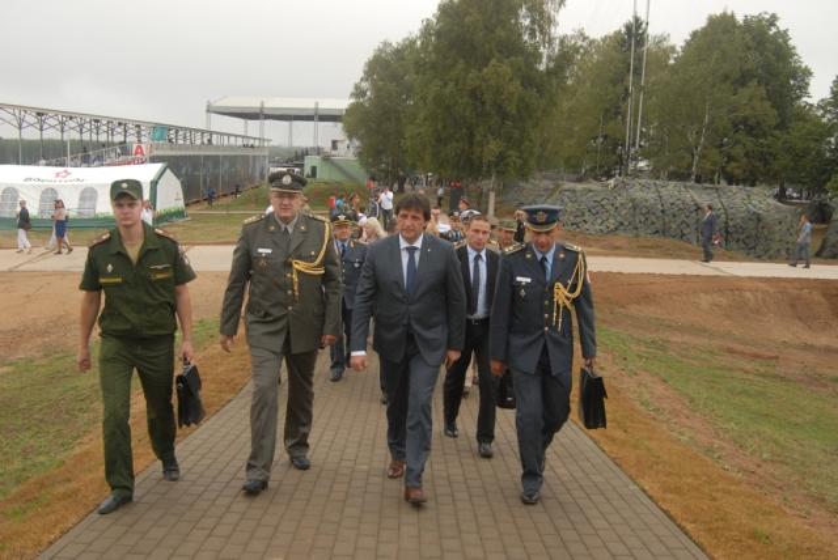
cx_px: 419
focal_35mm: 36
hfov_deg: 53.1
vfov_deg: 36.9
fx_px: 839
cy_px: 280
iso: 400
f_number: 4.5
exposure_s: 1/500
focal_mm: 24
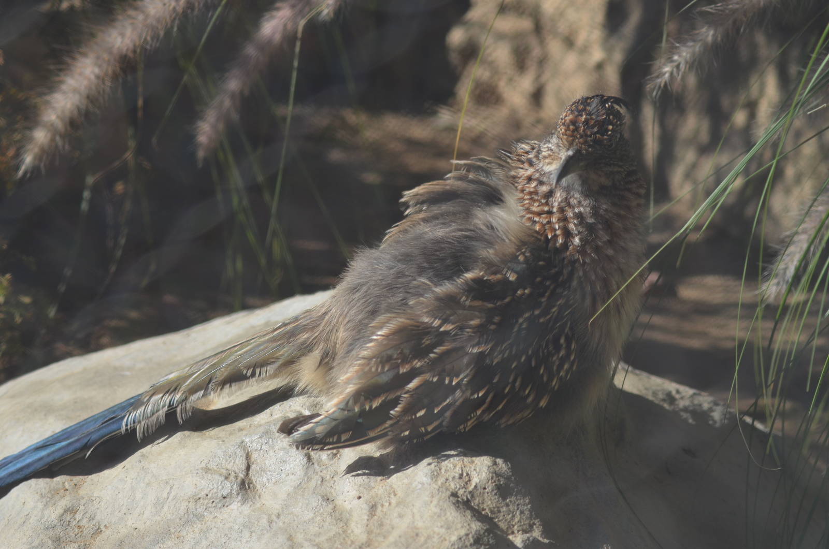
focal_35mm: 128
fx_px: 2930
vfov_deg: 10.7
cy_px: 274
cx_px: 414
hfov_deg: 16.1
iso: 220
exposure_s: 1/500
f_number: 5.6
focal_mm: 85
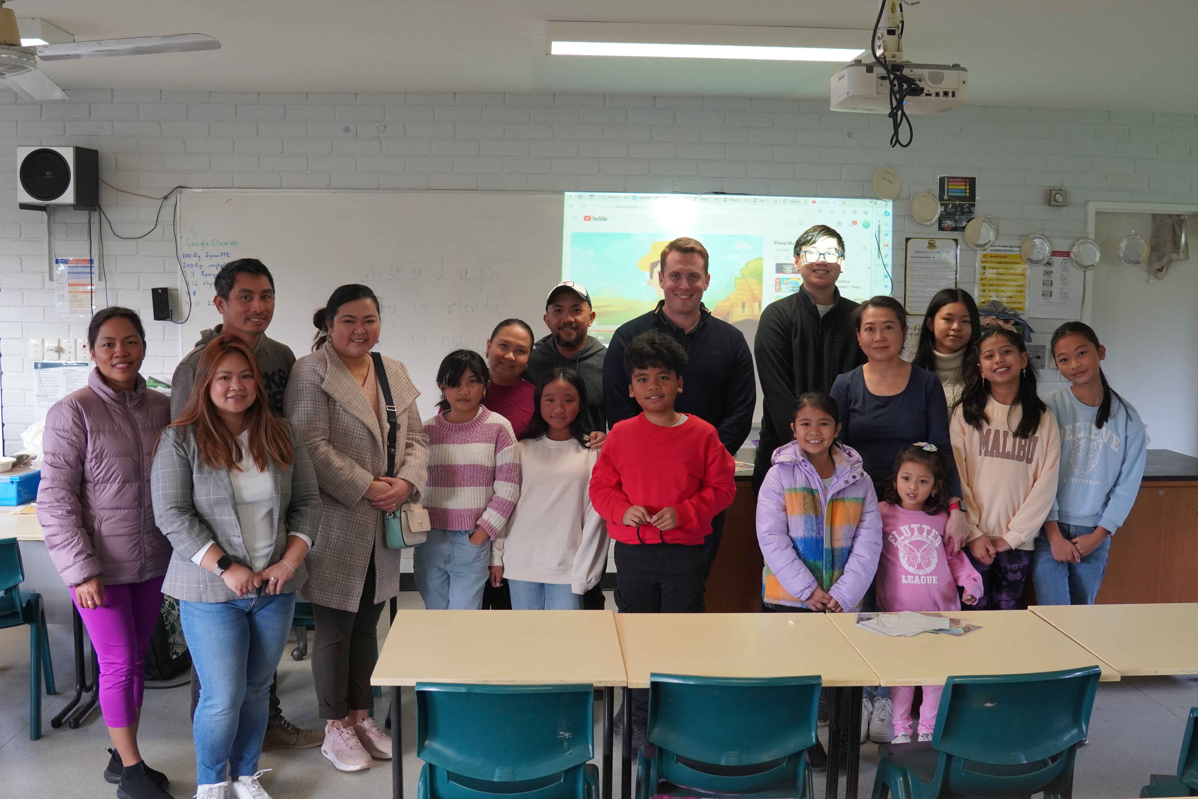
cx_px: 599
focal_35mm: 36
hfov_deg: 53.1
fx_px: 1198
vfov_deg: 36.9
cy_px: 400
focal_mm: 24
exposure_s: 1/160
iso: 1250
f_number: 4
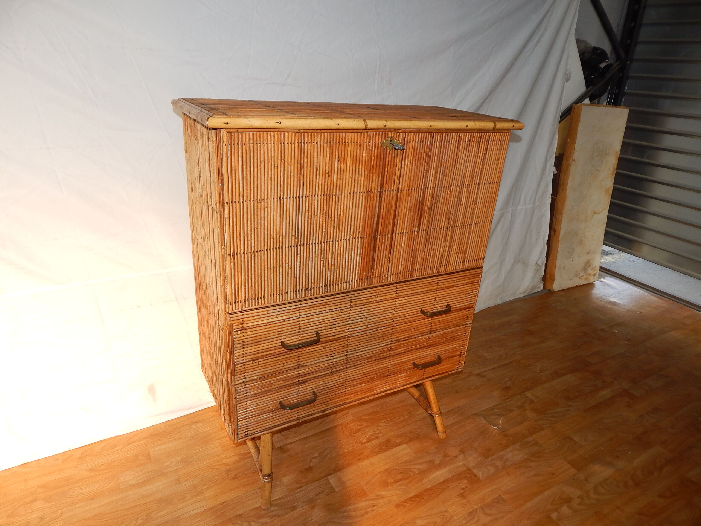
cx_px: 350
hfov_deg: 76.4
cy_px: 263
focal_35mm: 22
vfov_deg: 61.1
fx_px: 446
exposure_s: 1/200
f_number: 3
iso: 125
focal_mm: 4
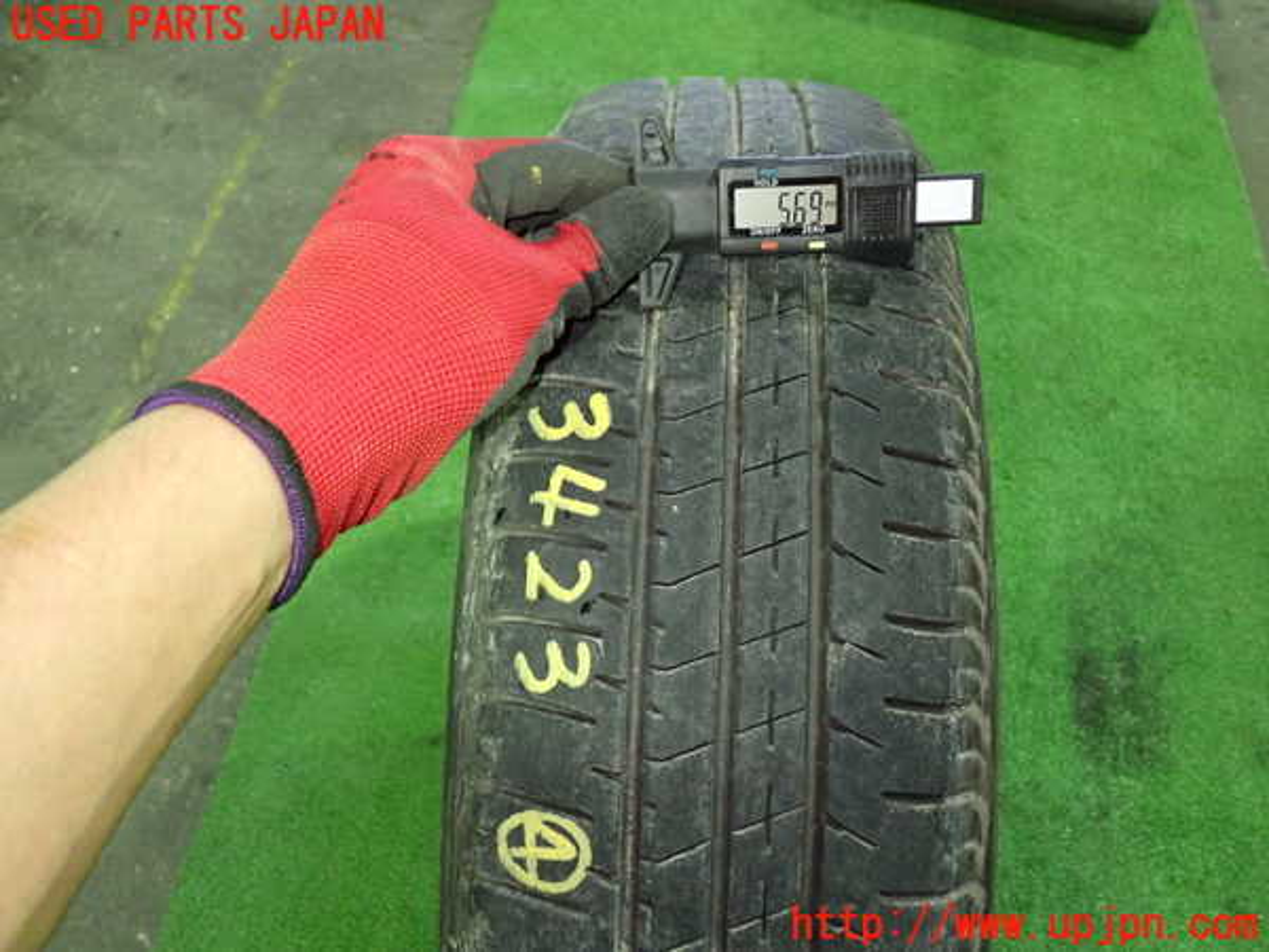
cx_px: 634
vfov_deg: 44.2
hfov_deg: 56.8
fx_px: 1173
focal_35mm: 32
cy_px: 476
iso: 800
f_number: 2.4
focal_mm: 5.79
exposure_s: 1/30
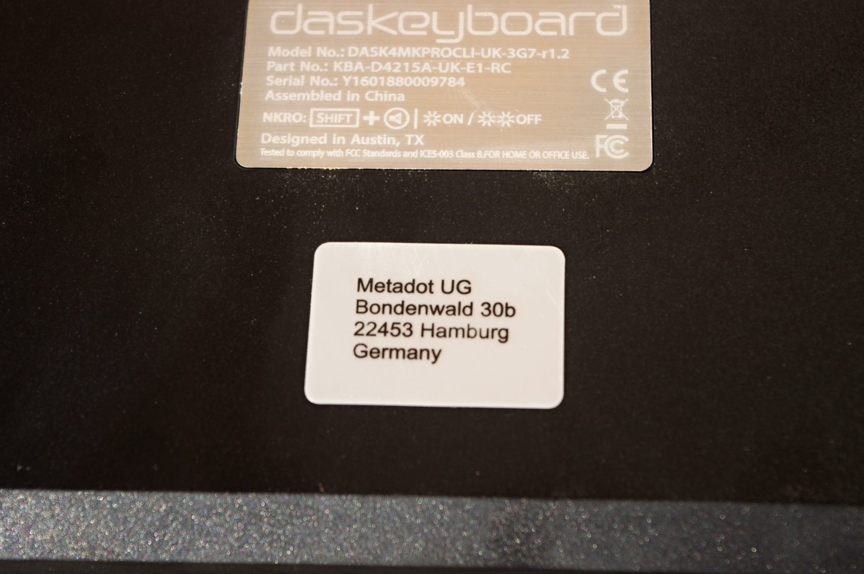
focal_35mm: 86
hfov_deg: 23.7
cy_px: 287
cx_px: 417
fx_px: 2062
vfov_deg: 15.9
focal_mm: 55
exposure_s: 1/160
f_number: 7.1
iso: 200
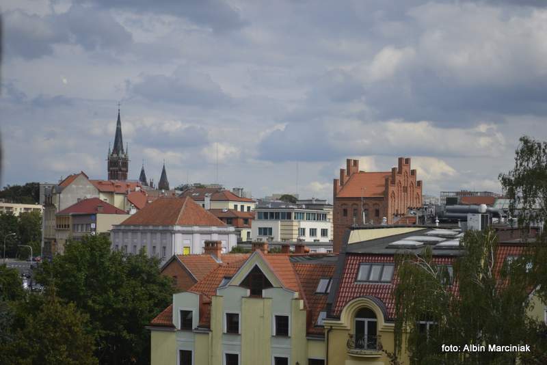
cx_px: 274
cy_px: 182
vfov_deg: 16.6
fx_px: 1254
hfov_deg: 24.6
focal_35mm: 82
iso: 400
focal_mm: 55
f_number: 5.6
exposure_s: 1/1600
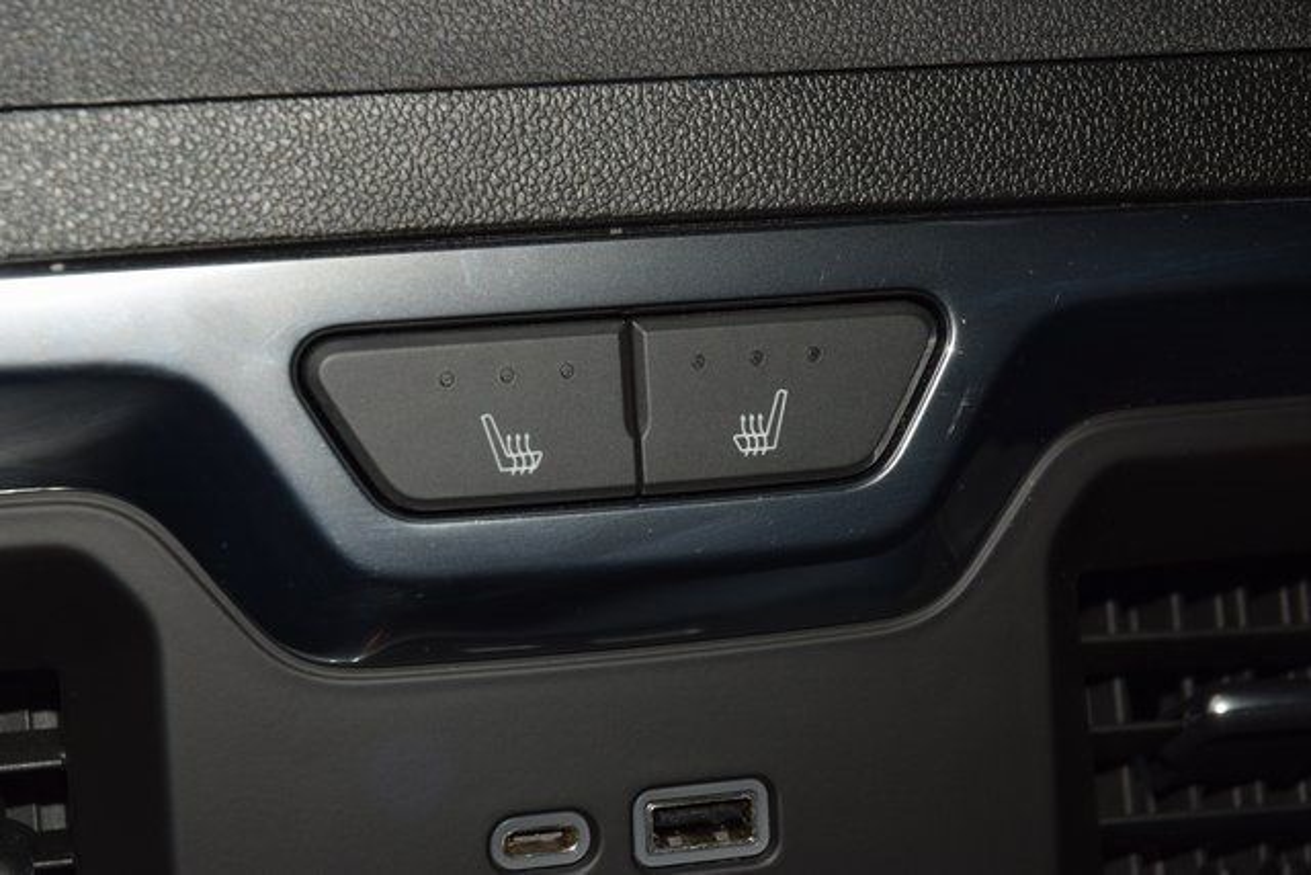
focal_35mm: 105
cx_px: 656
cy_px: 438
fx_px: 3824
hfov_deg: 19.5
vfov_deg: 13.0
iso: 100
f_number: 8
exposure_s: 1/125
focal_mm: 70
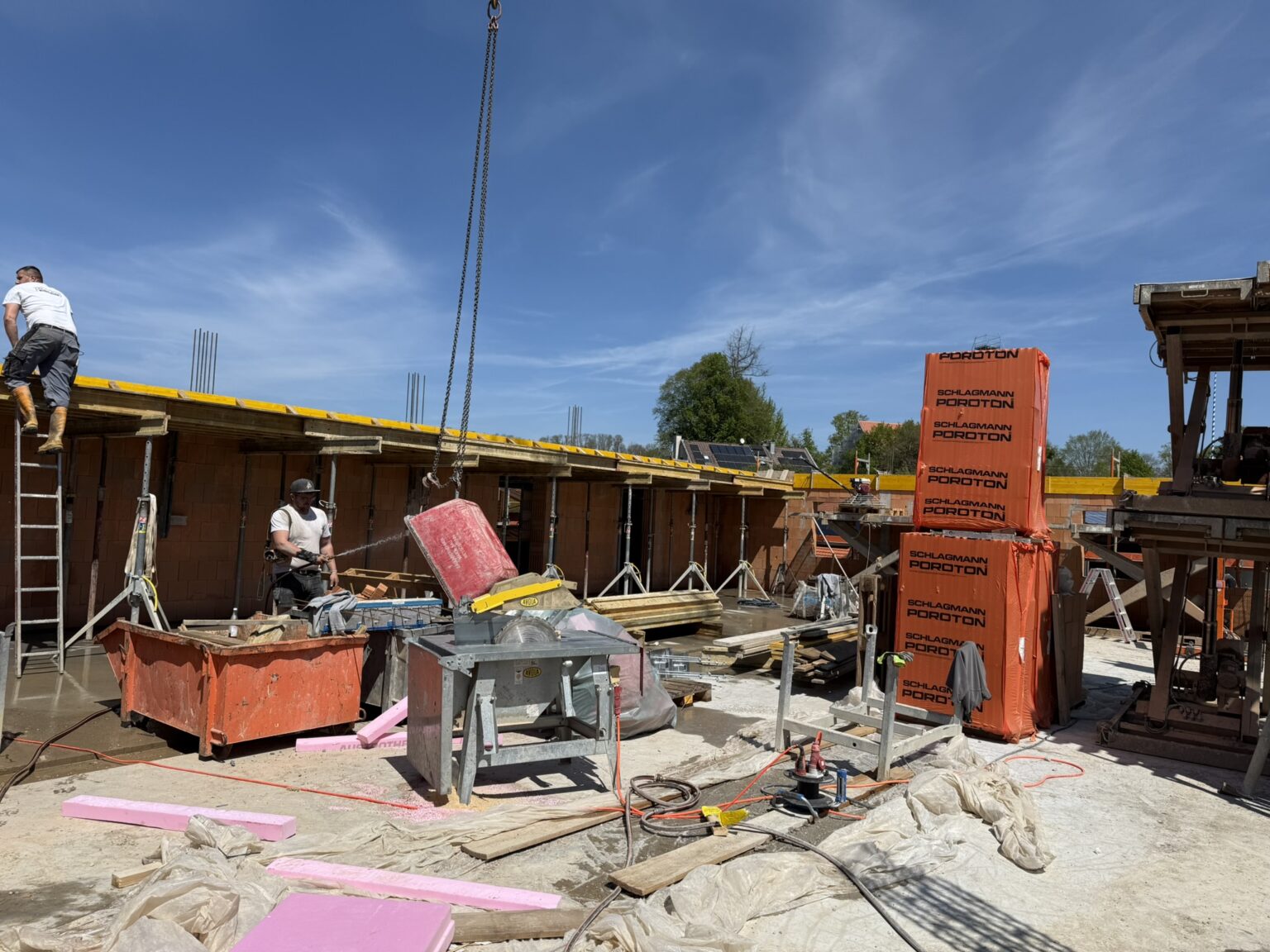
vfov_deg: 56.8
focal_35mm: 24
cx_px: 635
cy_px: 476
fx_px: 881
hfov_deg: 71.6
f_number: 1.78
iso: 80
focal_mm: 6.76
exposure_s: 1/8130
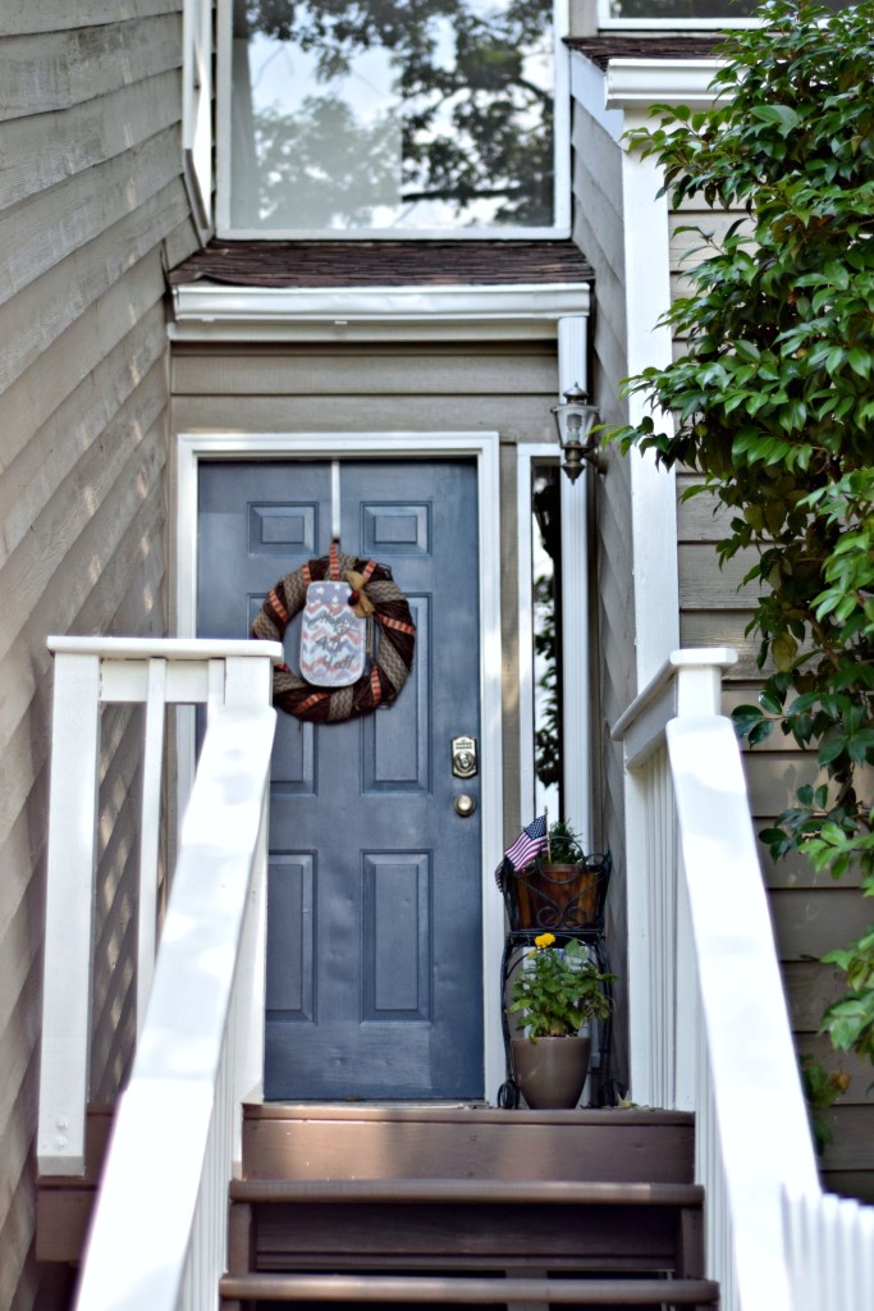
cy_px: 656
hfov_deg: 18.2
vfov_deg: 27.0
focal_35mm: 75
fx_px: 2730
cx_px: 437
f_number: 1.8
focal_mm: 50
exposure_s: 1/2500
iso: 400
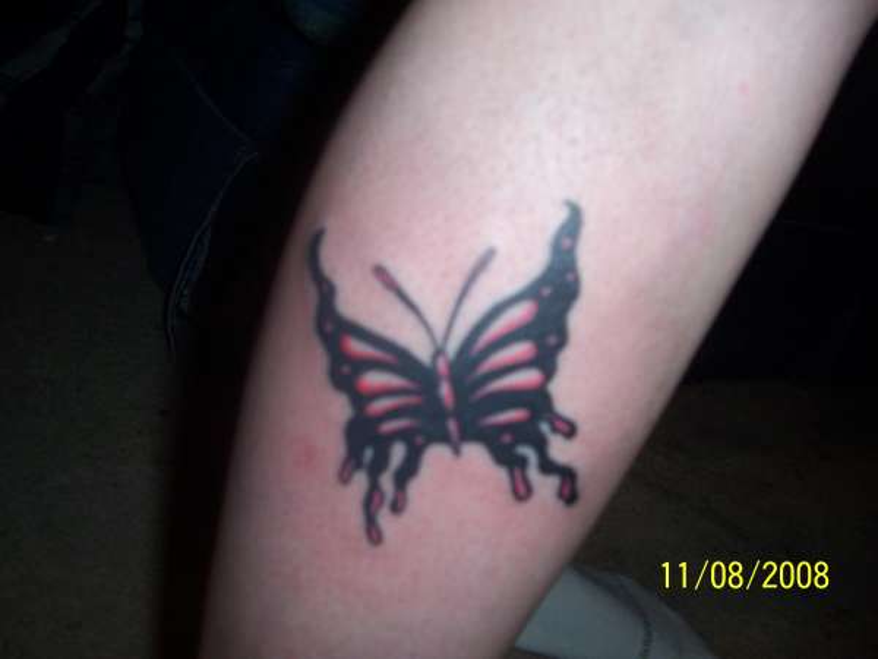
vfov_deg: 39.7
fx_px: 913
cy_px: 330
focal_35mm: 36
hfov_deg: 51.4
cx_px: 439
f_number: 3
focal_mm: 6
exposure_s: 1/60
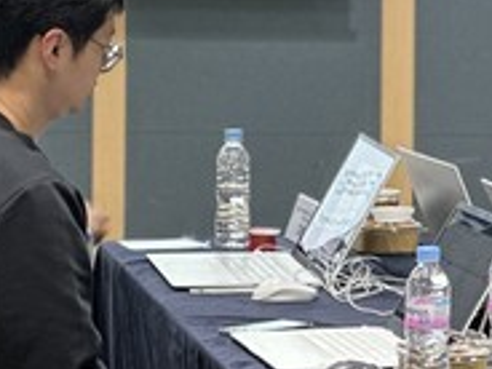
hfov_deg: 7.9
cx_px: 444
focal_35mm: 251
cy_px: -115
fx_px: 3567
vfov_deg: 5.9
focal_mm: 9
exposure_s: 1/40
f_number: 2.8
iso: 250
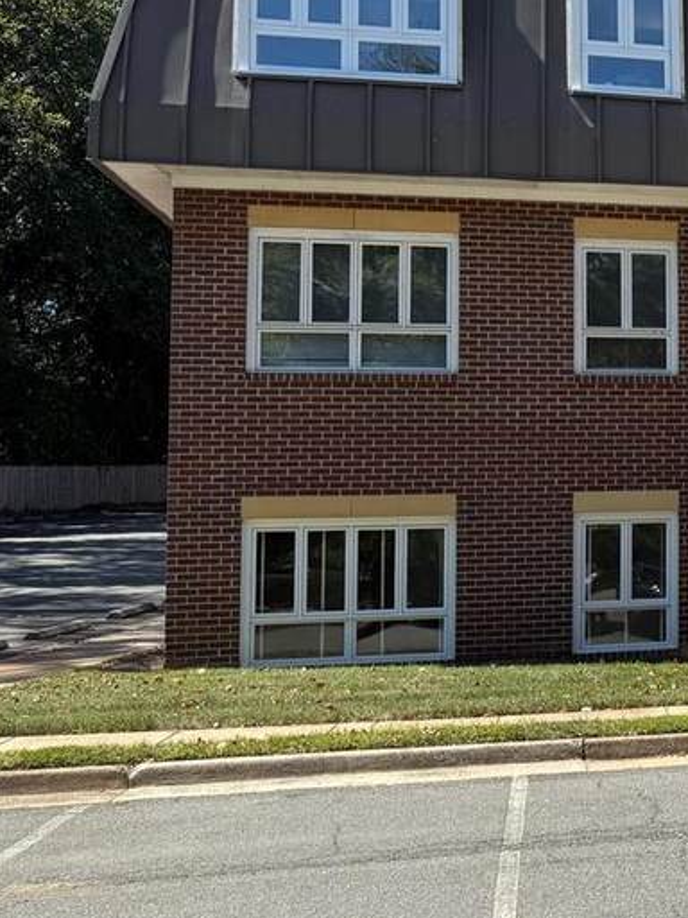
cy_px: 400
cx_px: 1132
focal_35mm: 60
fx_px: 1590
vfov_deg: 32.1
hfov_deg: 19.8
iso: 80
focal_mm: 6.76
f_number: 1.78
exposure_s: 1/1410
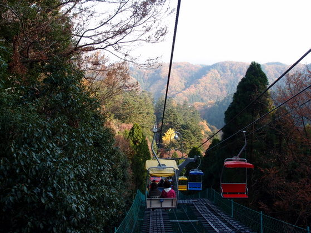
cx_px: 169
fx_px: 287
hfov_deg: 56.7
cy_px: 118
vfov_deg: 44.2
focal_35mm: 32
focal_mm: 6
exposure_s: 1/320
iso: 100
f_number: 2.5
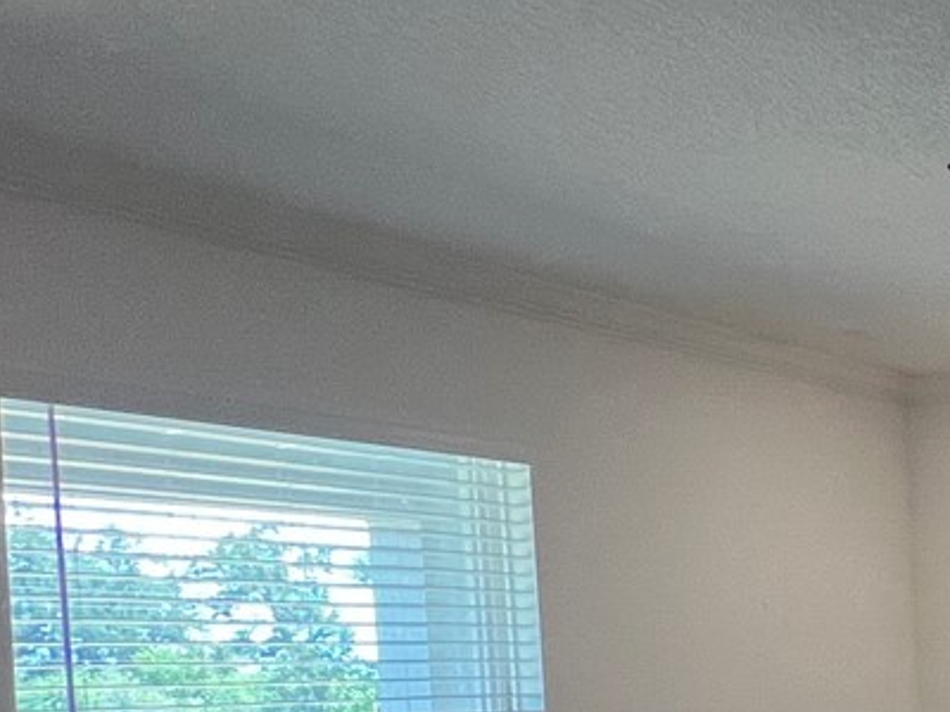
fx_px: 1427
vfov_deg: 26.8
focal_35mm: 52
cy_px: 681
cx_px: 1738
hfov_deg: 21.7
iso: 100
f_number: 1.8
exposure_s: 1/120
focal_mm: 1.57
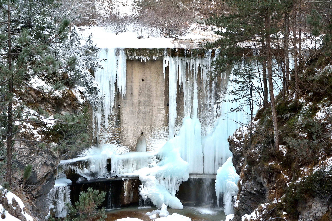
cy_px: 110
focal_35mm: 84
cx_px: 166
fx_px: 775
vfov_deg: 16.3
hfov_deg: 24.2
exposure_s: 1/80
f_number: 8
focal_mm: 56
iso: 720
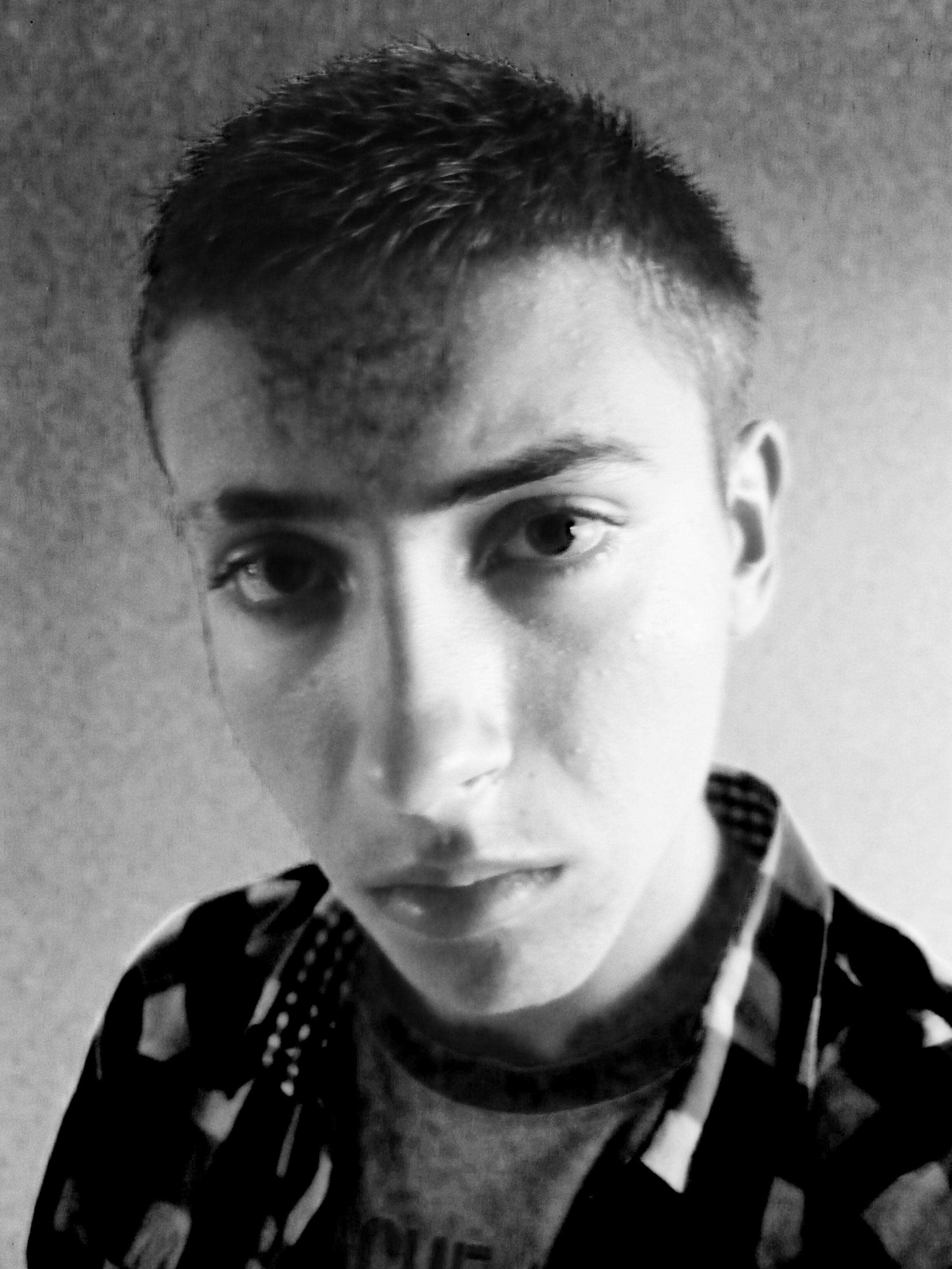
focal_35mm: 33
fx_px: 1210
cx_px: 476
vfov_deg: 55.4
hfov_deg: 42.9
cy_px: 634
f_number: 2.8
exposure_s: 1/25
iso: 800
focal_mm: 5.5
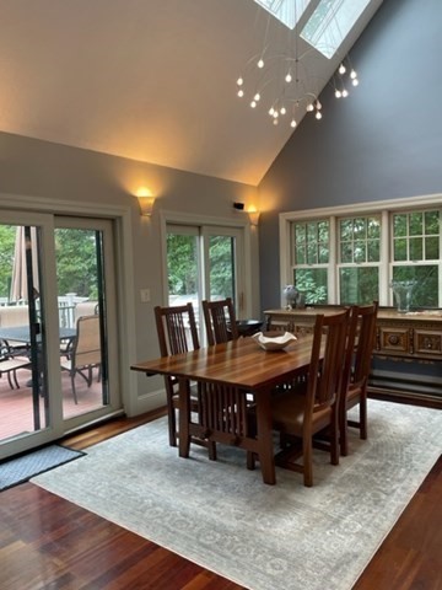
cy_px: 295
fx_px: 443
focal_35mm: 26
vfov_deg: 67.3
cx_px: 221
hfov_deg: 53.1
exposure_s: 1/120
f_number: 1.6
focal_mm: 4.2
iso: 100
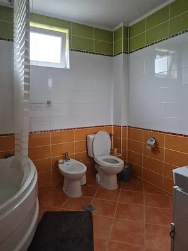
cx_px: 94
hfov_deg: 58.9
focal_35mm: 23
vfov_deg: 73.9
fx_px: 167
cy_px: 126
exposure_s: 1/100
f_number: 1.8
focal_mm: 5.4
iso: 1000
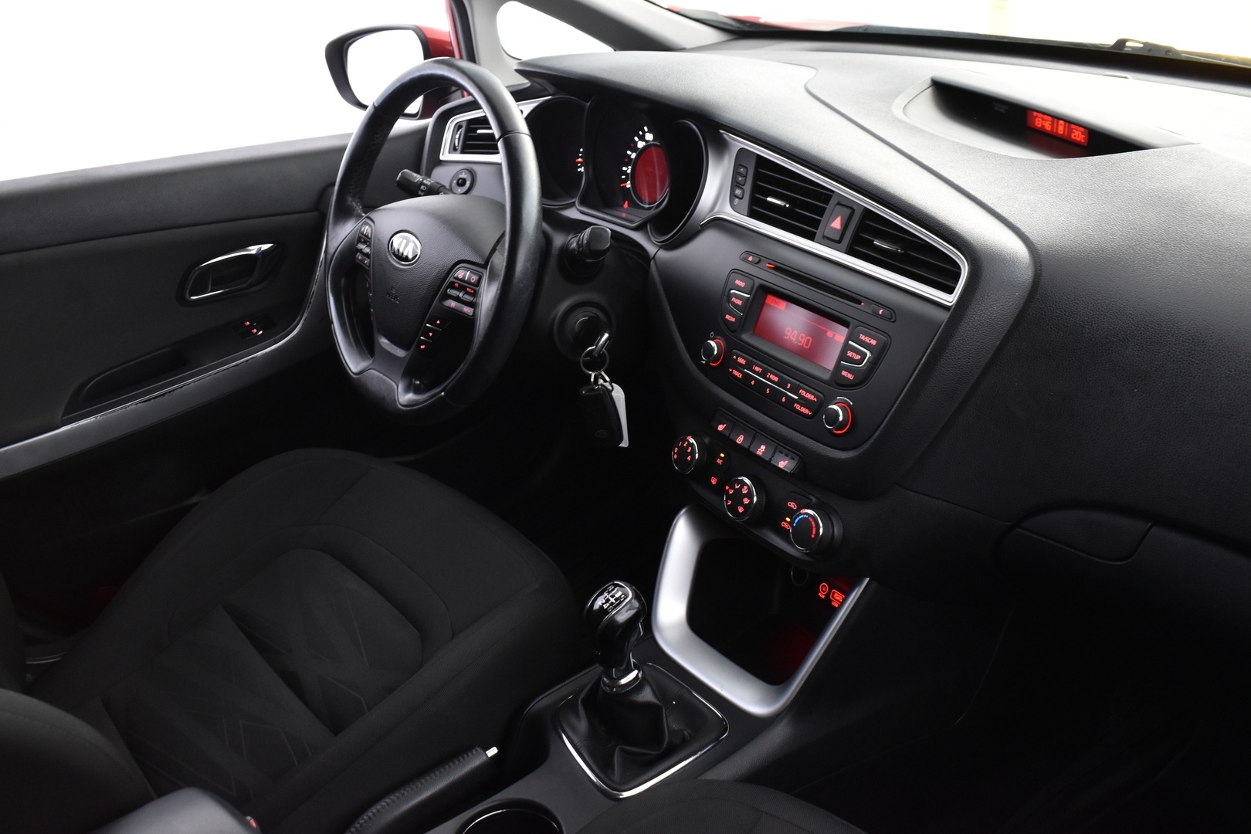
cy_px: 417
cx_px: 626
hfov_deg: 57.2
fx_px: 1147
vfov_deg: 40.0
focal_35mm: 33
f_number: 5.6
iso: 1250
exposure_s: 1/6
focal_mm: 22
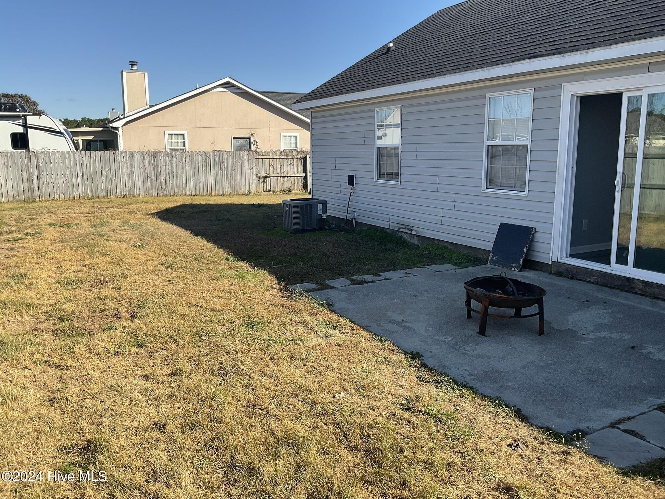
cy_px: 250
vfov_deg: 48.2
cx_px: 332
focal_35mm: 29
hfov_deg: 61.7
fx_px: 557
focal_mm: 3
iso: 16
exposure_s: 1/1279
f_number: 1.8
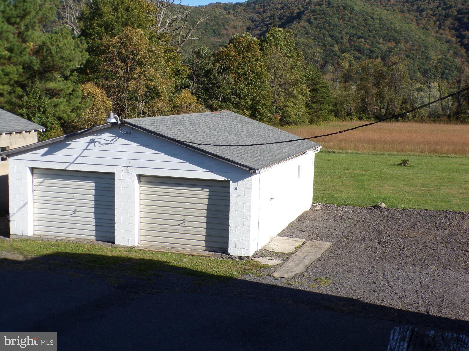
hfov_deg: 38.9
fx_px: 664
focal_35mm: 49
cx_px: 234
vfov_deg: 29.7
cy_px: 176
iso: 80
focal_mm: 8.7
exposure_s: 1/400
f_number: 5.1
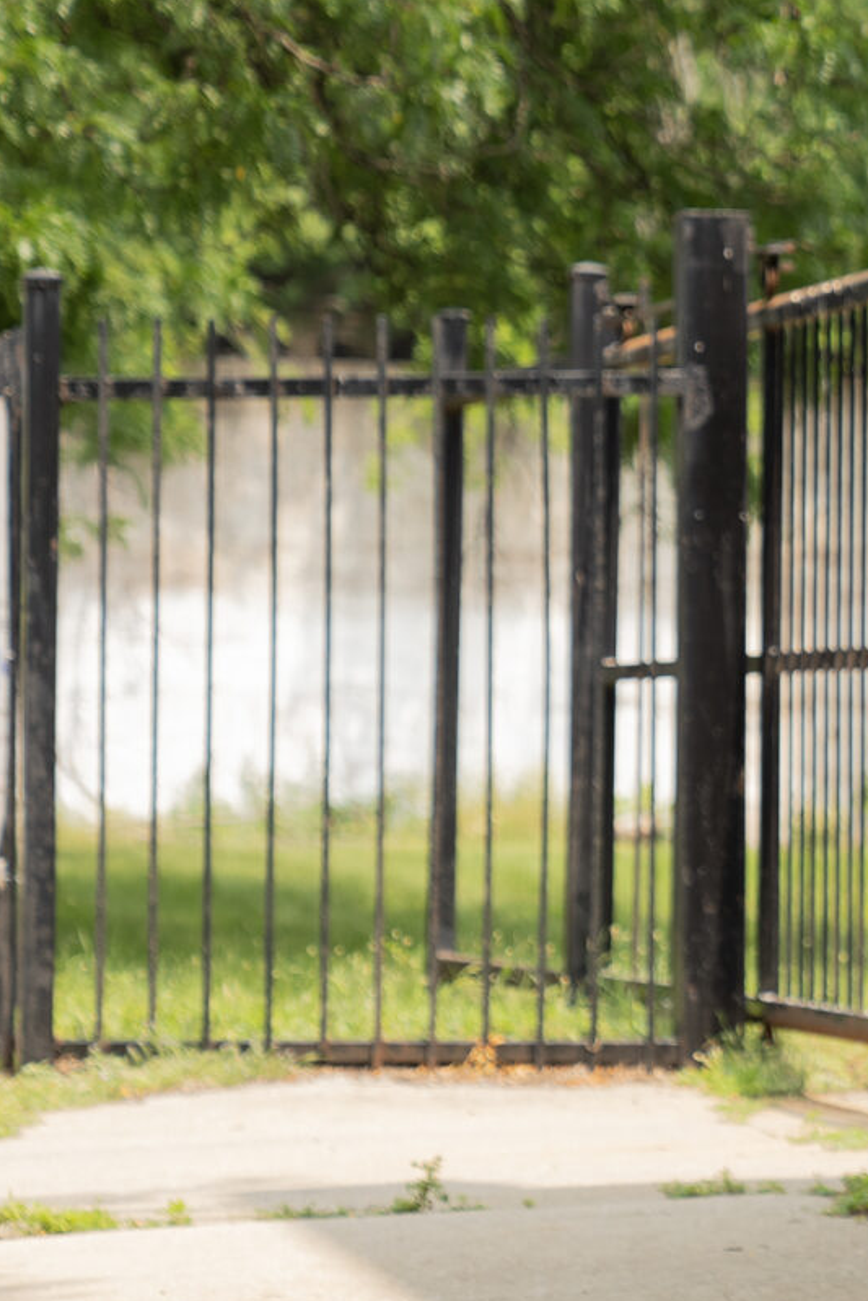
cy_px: 680
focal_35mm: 205
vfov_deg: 10.0
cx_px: 1361
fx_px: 7410
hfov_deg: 6.6
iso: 125
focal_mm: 64
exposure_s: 1/500
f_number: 3.2
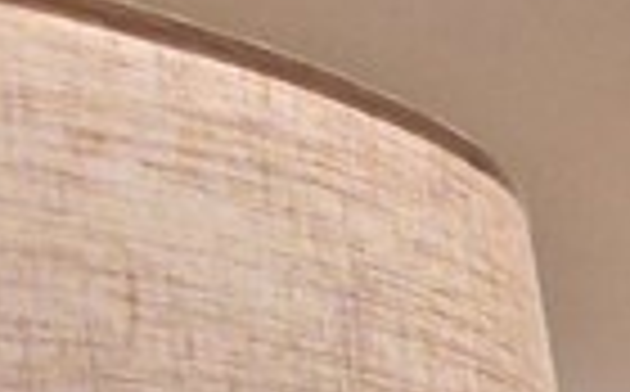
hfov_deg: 9.3
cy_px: 1208
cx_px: 2250
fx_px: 1731
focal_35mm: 101
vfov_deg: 9.7
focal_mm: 1.74
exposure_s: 1/40
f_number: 2.2
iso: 320
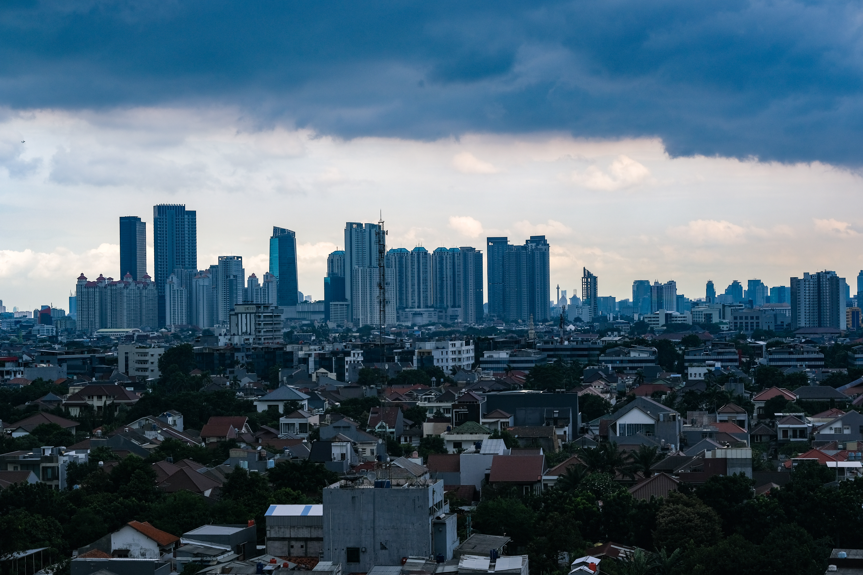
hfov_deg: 27.0
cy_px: 288
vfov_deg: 18.2
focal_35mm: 75
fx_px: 1798
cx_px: 432
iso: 320
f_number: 8
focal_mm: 50
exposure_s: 1/200
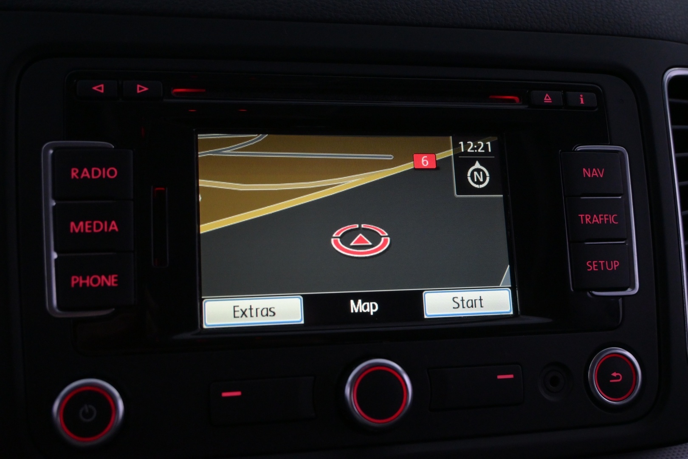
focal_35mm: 38
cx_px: 344
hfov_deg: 51.3
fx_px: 717
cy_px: 230
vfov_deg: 35.5
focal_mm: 25
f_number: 5.6
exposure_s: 1/125
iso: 2500
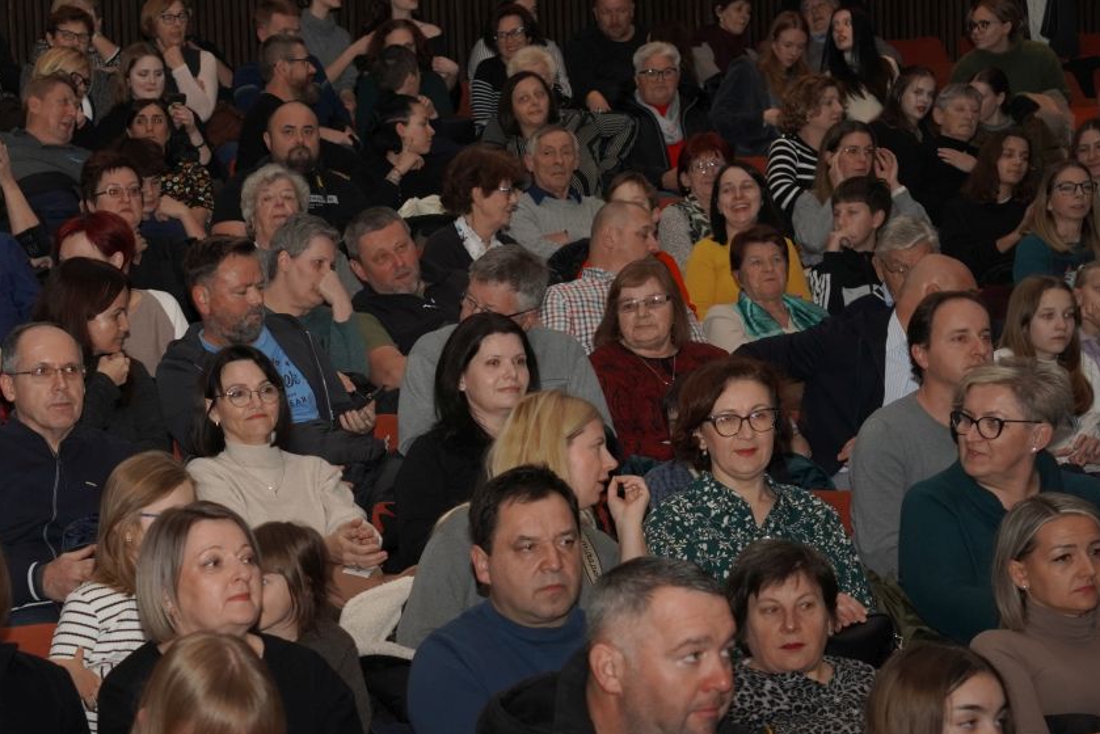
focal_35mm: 92
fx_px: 2823
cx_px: 297
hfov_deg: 21.9
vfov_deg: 14.7
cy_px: 606
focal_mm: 34.8
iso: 500
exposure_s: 1/160
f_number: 3.5
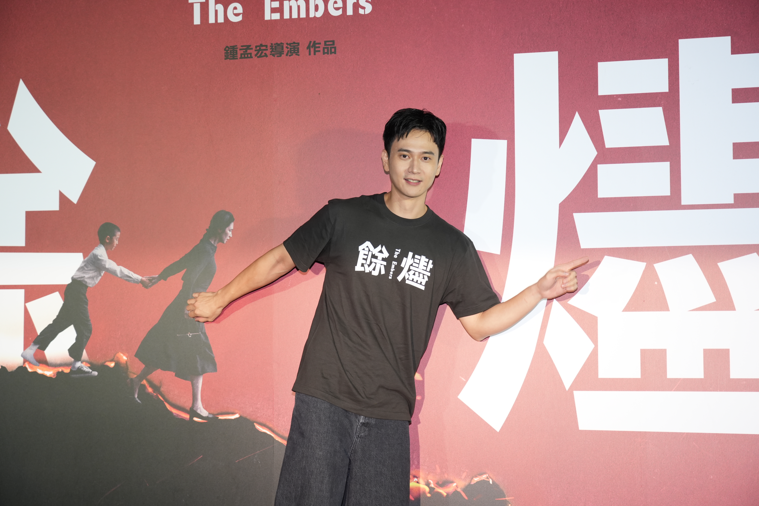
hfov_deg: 33.9
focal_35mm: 59
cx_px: 380
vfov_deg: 23.0
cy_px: 253
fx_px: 1244
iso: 1000
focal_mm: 59
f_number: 4
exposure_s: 1/200
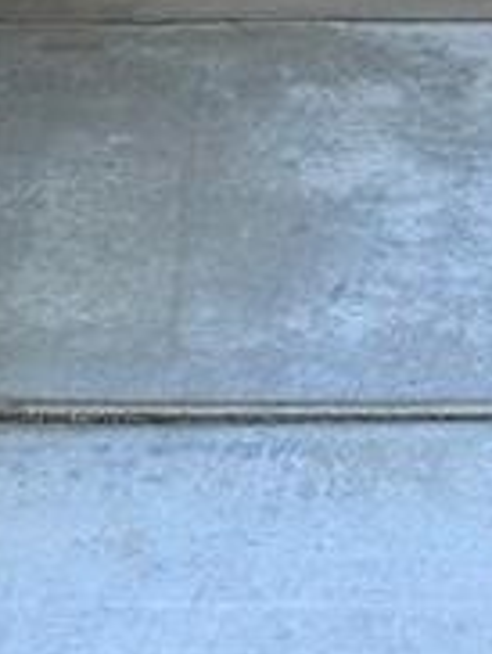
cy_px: -568
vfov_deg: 16.0
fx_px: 1910
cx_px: 363
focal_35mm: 101
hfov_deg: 14.6
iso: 80
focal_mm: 6.86
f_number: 1.78
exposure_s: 1/246
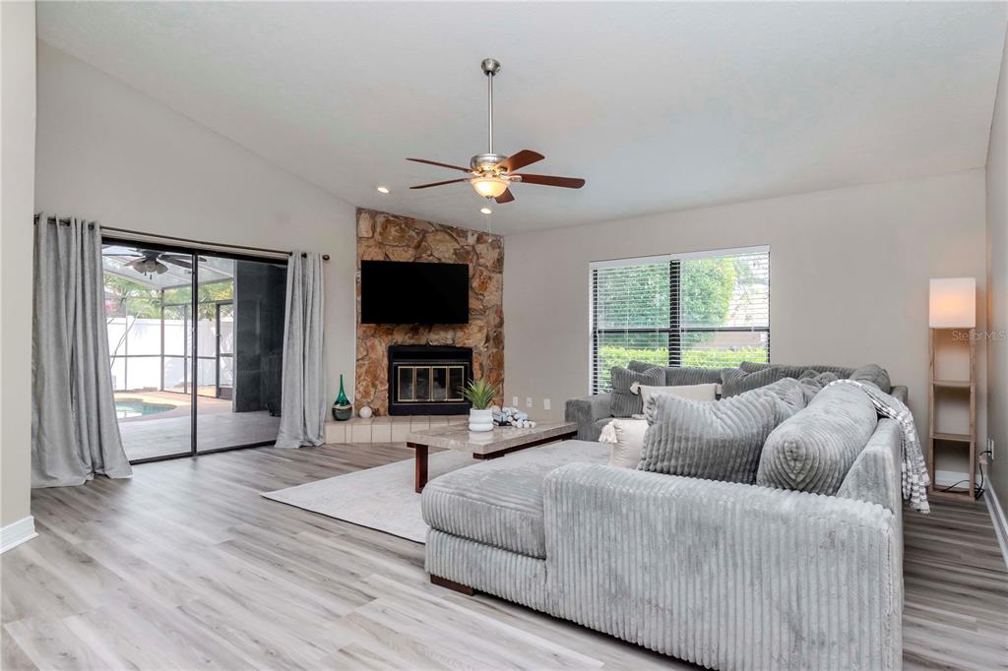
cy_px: 336
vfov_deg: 63.2
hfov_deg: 85.4
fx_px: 546
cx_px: 504
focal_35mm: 20
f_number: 9
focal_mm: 13
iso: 500
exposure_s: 1/200
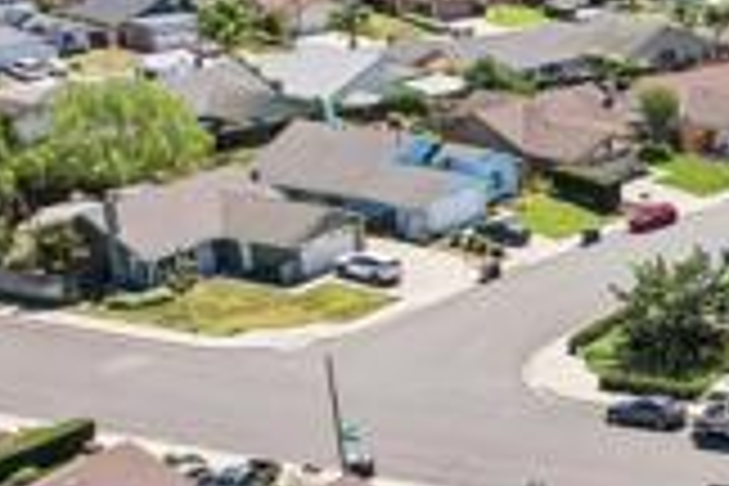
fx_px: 1762
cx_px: 1062
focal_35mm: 87
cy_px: 371
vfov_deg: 15.6
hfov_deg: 20.4
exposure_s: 1/2000
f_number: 2.8
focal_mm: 8.4
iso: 150
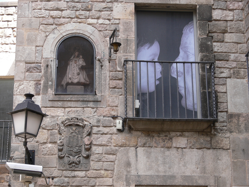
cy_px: 94
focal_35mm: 84
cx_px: 124
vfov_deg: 17.6
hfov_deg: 23.3
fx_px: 604
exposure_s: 1/100
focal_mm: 17.8
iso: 80
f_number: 4
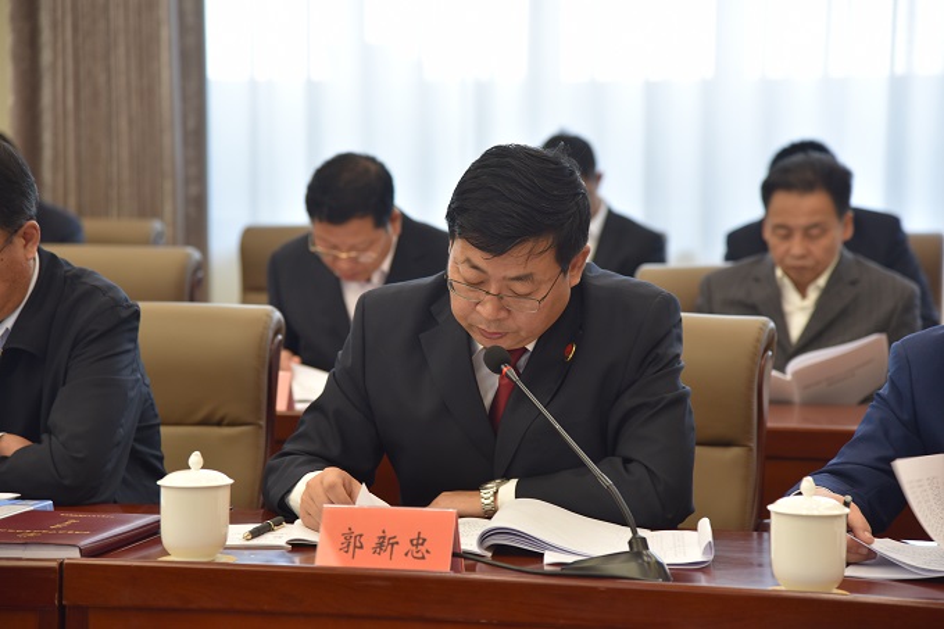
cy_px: 314
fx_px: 2884
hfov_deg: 18.6
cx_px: 472
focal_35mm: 110
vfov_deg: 12.4
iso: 400
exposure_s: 1/80
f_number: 4.5
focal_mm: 110
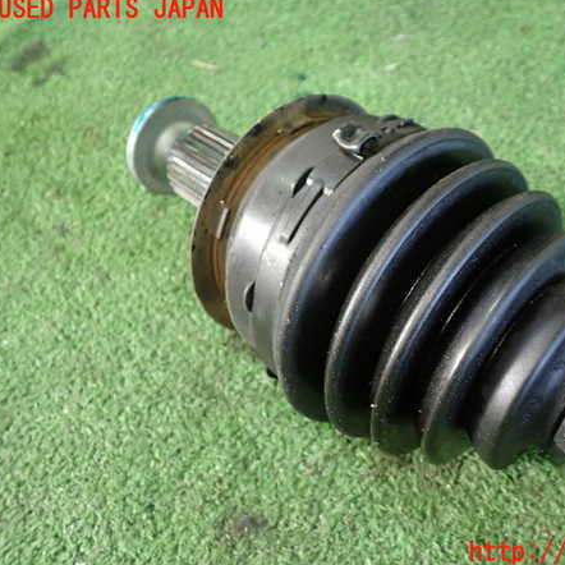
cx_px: 375
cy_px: 281
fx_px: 665
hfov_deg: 45.4
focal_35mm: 36
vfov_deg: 46.0
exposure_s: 1/30
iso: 250
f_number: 2.3
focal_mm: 5.4
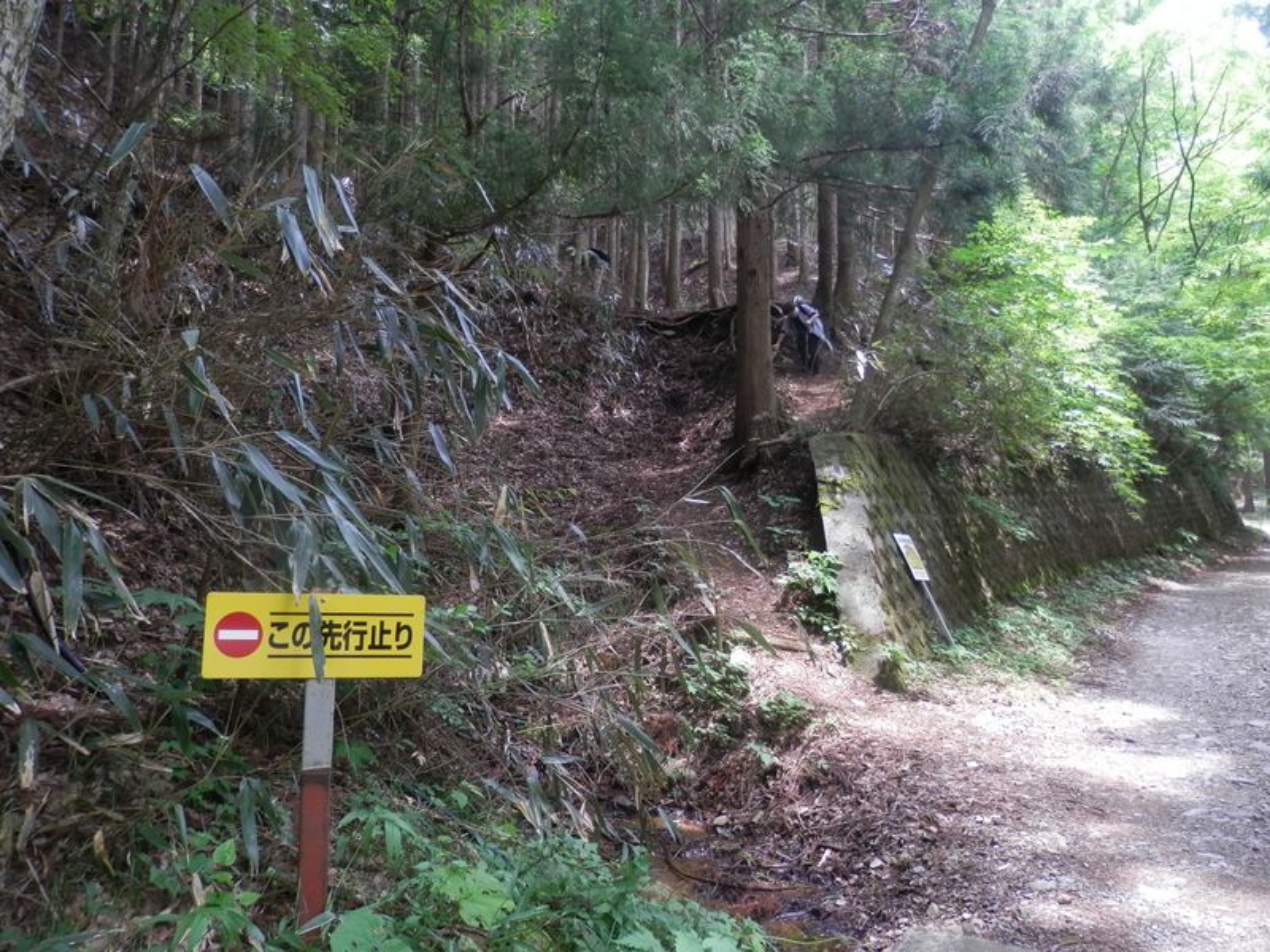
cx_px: 635
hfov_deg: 69.4
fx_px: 917
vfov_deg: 54.9
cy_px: 476
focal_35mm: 25
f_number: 3
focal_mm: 4.5
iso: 100
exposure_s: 1/30
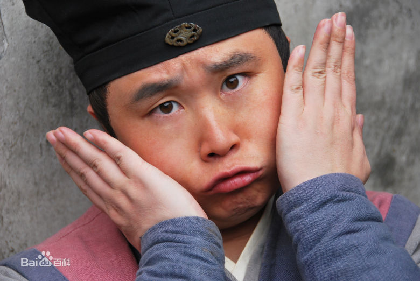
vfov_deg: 9.7
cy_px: 140
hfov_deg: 14.4
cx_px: 210
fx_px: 1664
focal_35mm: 142
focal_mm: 95
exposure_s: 1/250
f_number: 5.3
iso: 200
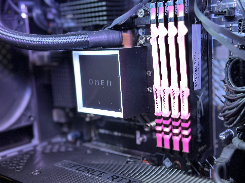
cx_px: 122
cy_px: 92
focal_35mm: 48
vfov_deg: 30.3
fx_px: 340
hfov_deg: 39.7
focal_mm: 6.86
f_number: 1.78
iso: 200
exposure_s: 1/59
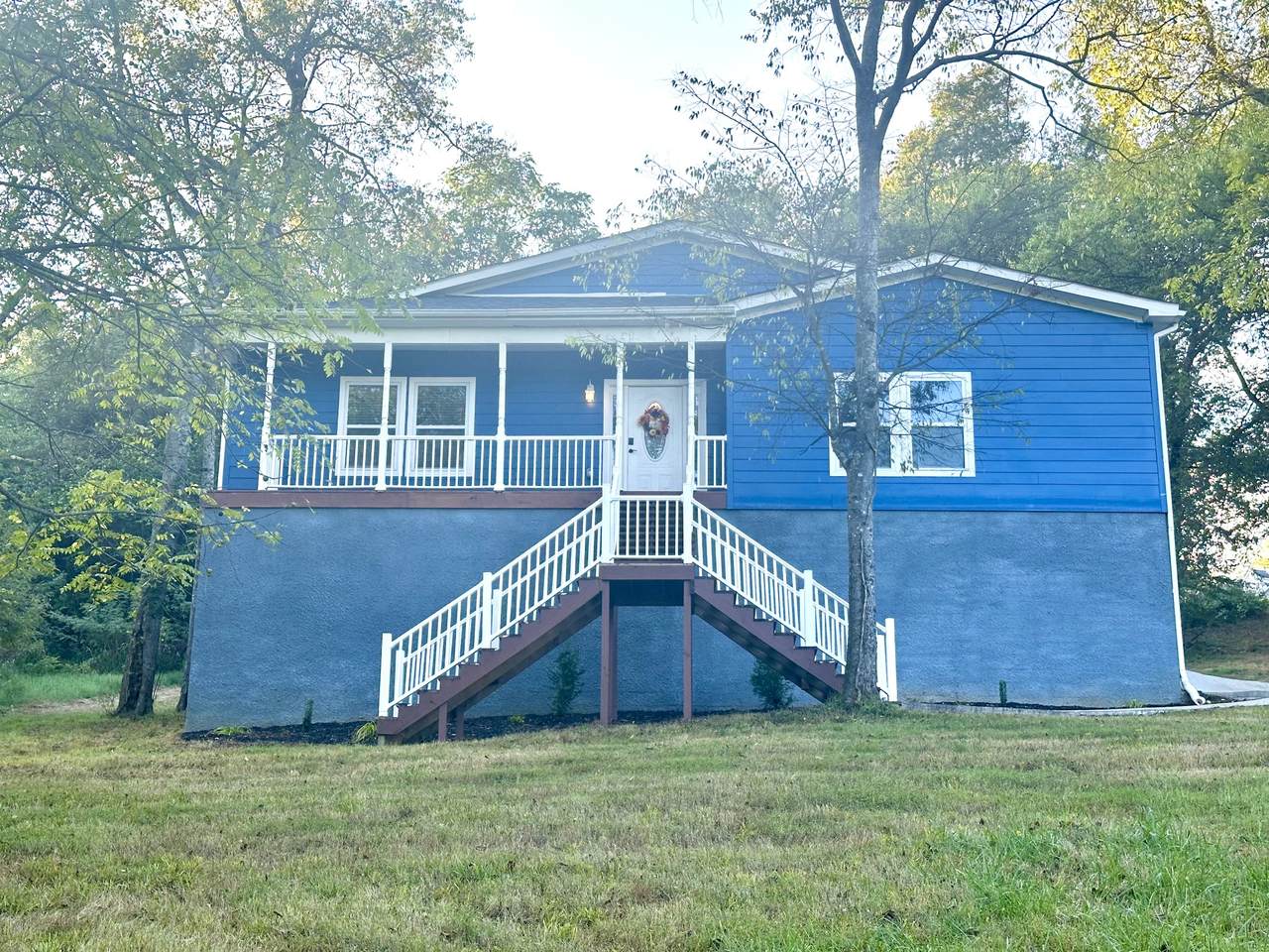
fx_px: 1760
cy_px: 476
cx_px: 634
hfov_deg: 39.7
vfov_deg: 30.3
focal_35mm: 48
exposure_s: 1/473
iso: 64
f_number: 1.78
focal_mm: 6.86
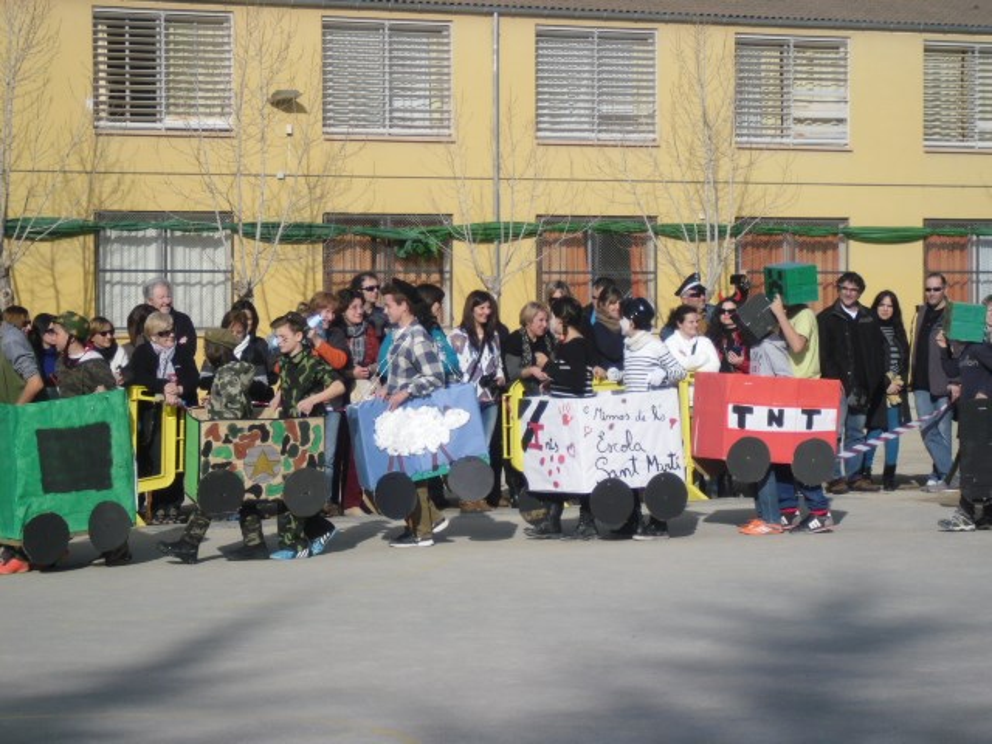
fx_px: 3066
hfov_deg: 18.4
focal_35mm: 107
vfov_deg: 13.8
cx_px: 496
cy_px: 372
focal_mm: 18.9
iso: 80
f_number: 5.6
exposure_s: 1/500
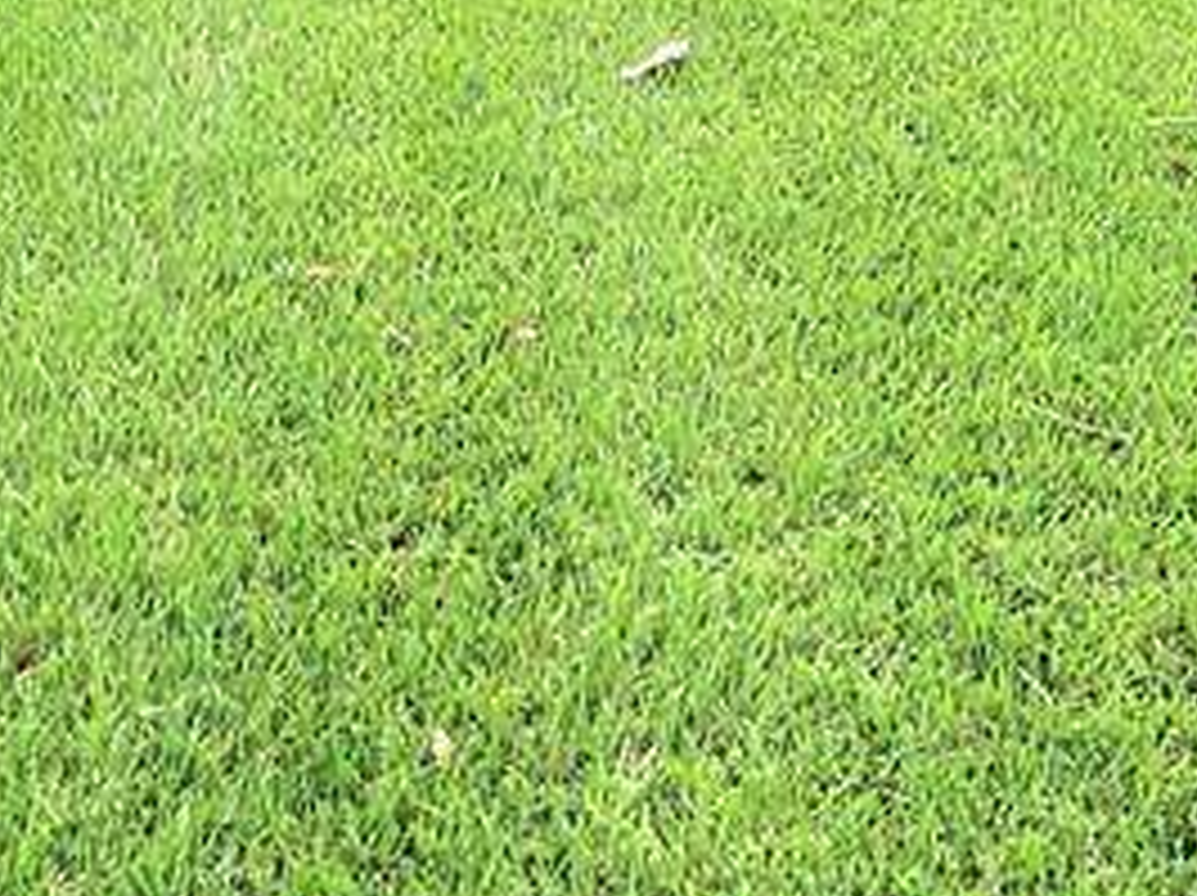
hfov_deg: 38.2
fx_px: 1727
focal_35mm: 50
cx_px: 664
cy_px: -696
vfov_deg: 20.7
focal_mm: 2.2
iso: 50
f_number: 2.2
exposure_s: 1/1667
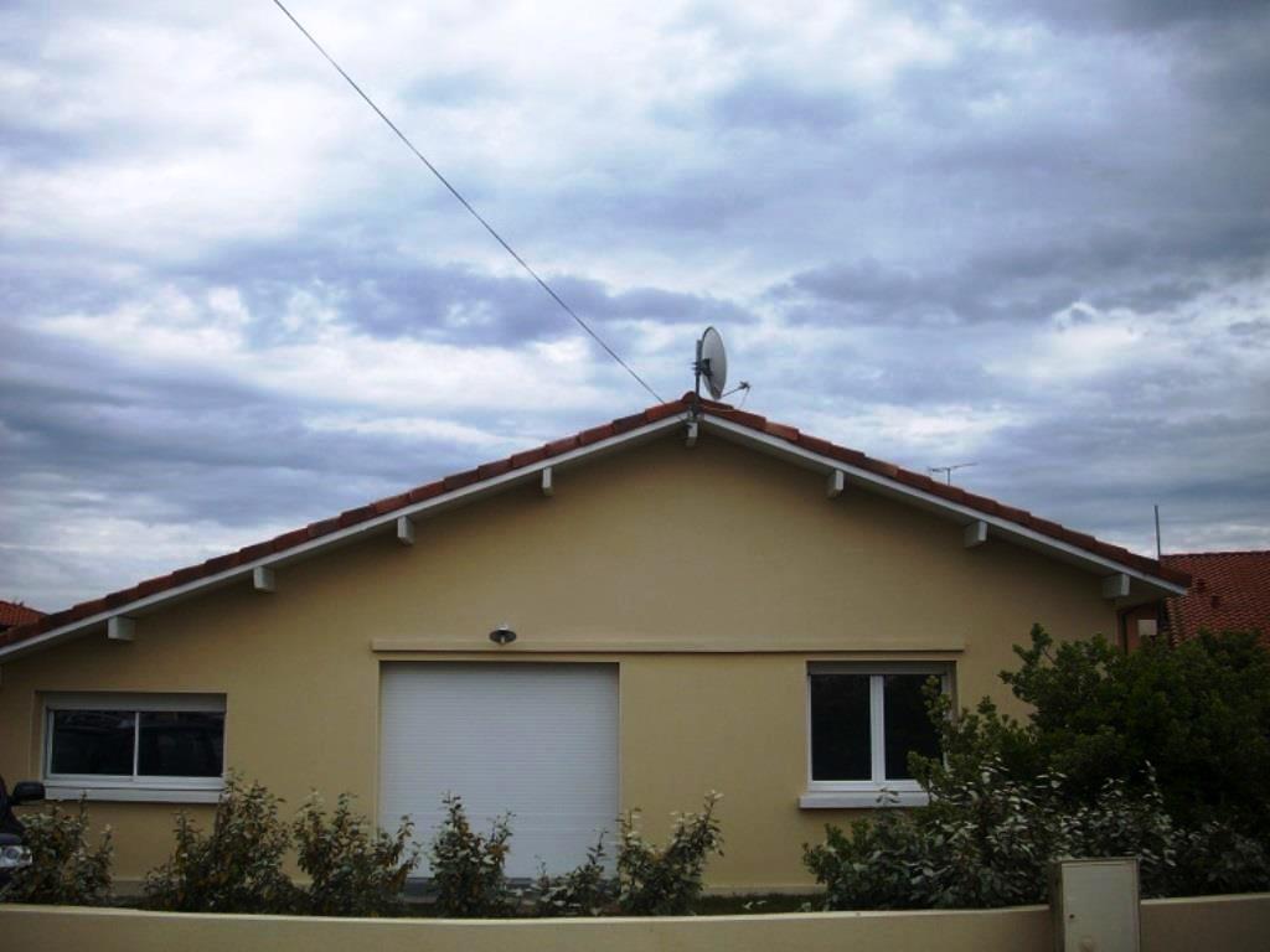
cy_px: 476
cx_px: 635
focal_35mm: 37
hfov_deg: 50.1
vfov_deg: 38.7
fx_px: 1357
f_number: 5.6
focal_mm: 6.2
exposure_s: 1/320
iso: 80
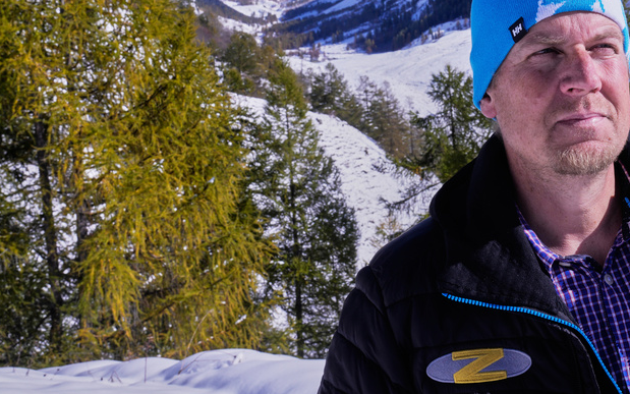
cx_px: 450
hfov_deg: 36.9
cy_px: 51
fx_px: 927
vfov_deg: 23.4
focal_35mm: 54
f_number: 16
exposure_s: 1/200
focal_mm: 32
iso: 125
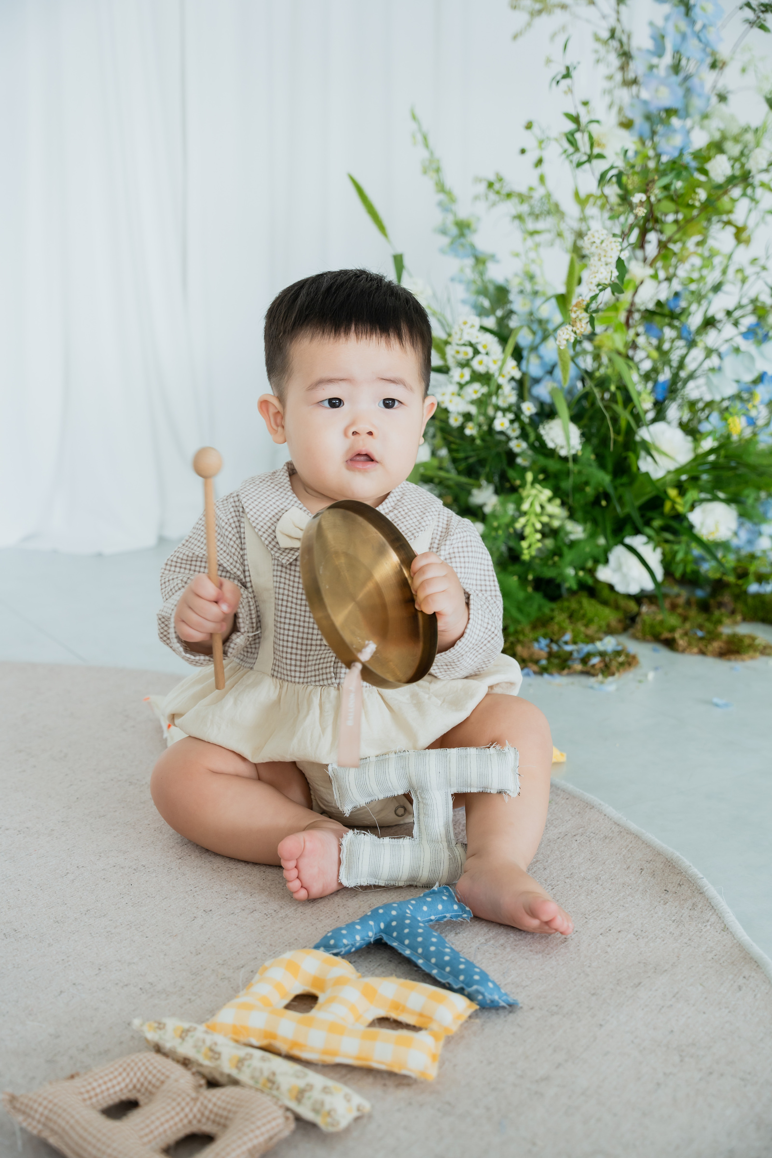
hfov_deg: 29.9
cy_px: 579
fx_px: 1447
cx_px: 386
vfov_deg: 43.6
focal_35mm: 45
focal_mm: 45
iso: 640
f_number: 4
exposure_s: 1/200
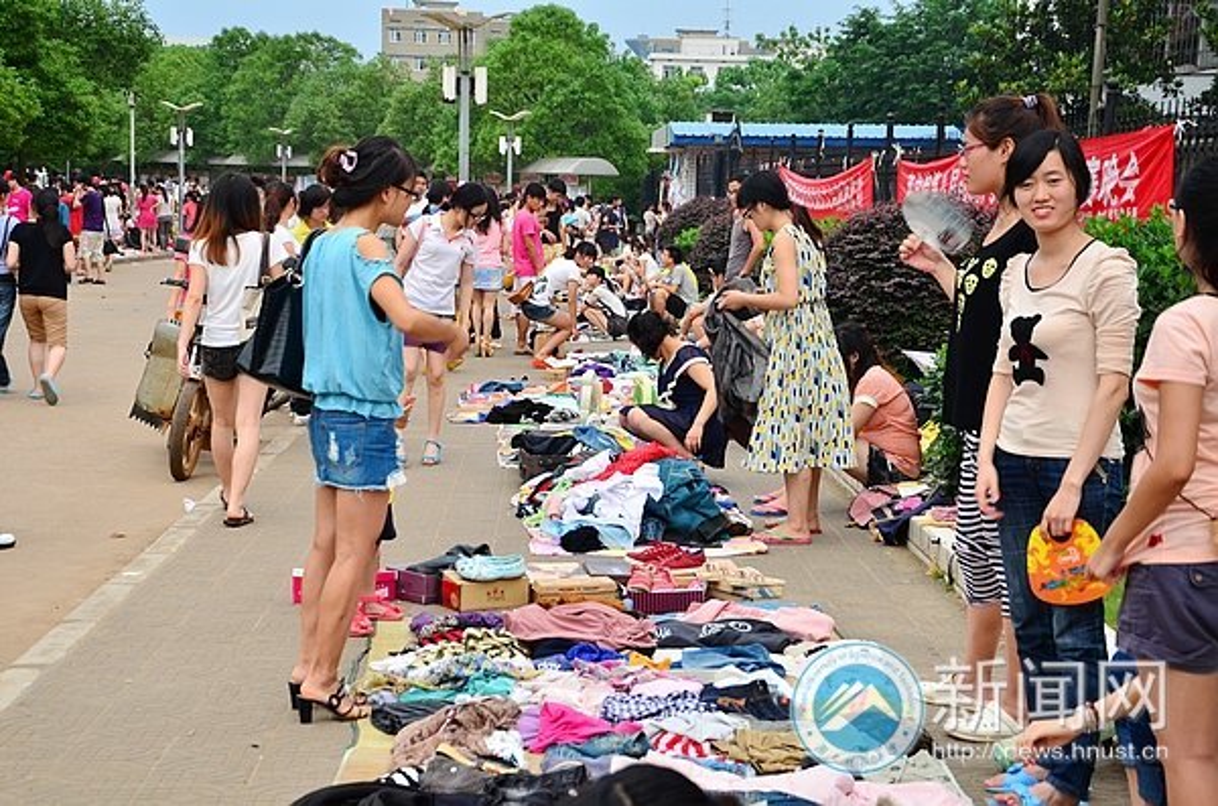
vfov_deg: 20.1
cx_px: 609
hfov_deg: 29.9
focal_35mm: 68
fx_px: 2278
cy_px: 403
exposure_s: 1/50
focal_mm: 45
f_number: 6.3
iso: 640
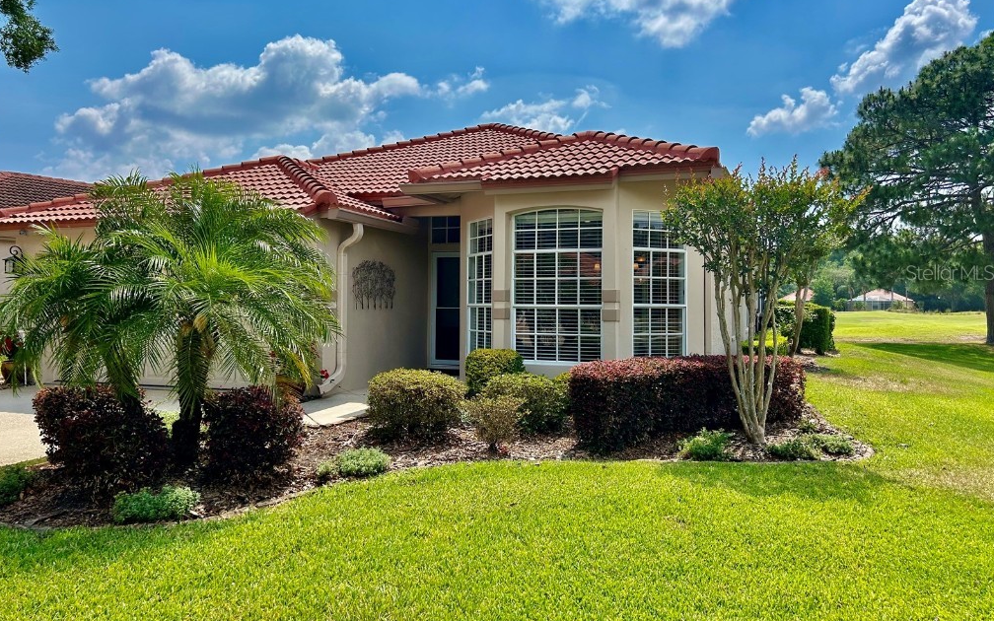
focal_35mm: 28
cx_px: 494
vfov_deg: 44.5
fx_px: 759
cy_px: 272
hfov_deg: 66.5
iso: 50
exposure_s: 1/7463
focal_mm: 5.7
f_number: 1.5
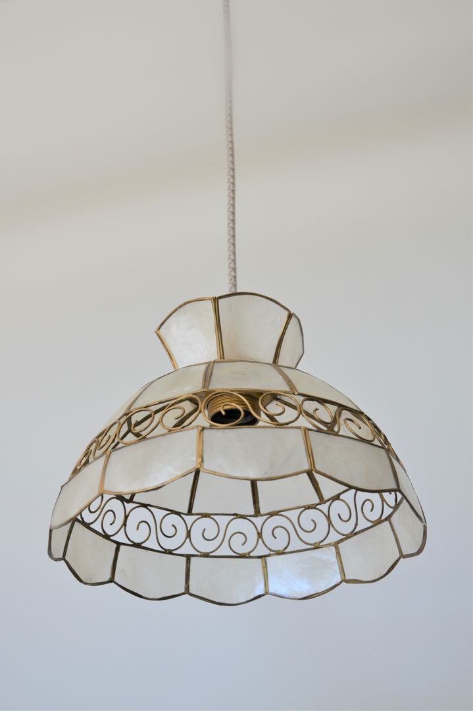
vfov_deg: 46.4
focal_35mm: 42
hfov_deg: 31.9
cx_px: 236
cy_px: 356
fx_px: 828
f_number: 5.6
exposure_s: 1/125
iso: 280
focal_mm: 28
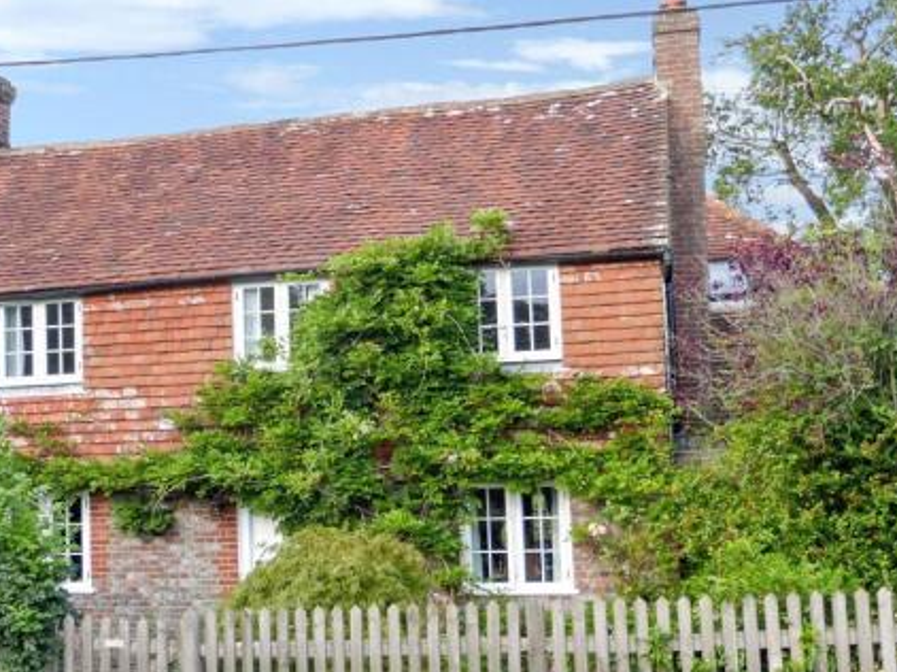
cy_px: 360
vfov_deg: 30.8
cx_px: 290
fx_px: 1217
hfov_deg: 39.9
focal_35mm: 47
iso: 100
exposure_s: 1/100
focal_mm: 6.1
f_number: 3.7
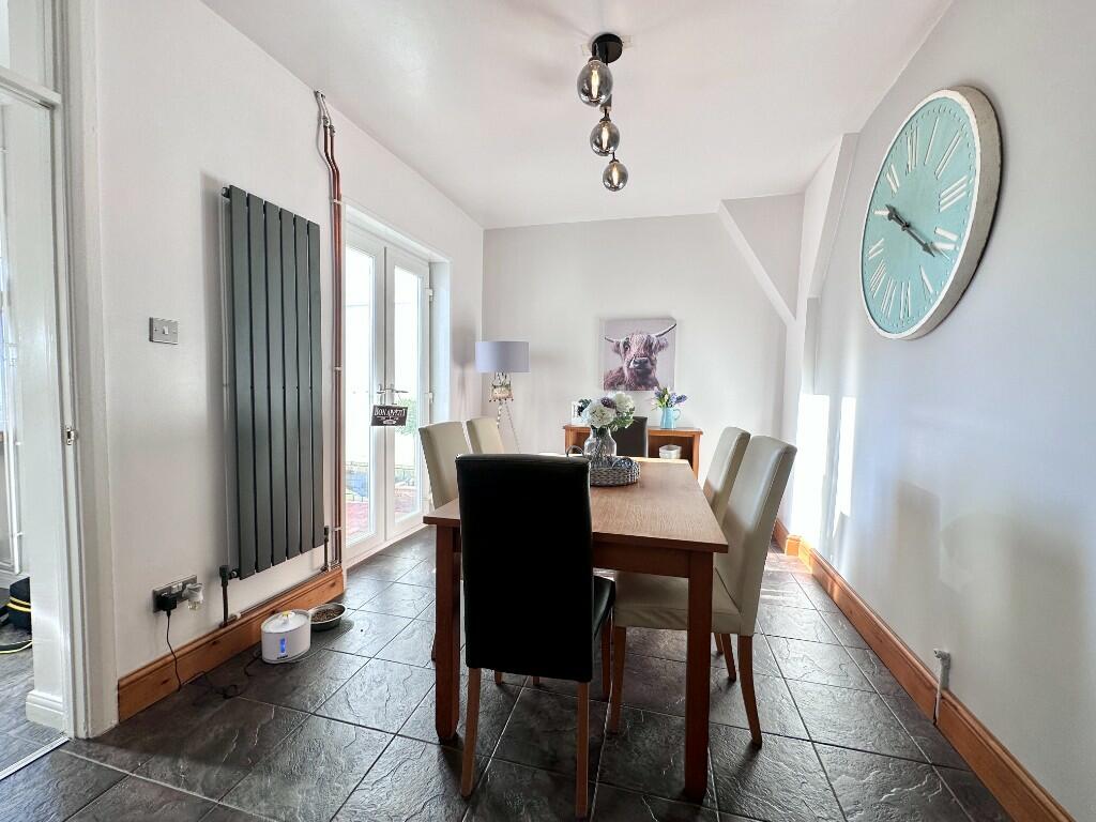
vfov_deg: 85.7
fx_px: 443
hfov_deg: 102.1
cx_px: 548
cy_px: 411
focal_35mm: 14
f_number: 2.2
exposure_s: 1/100
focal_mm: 2.22
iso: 50
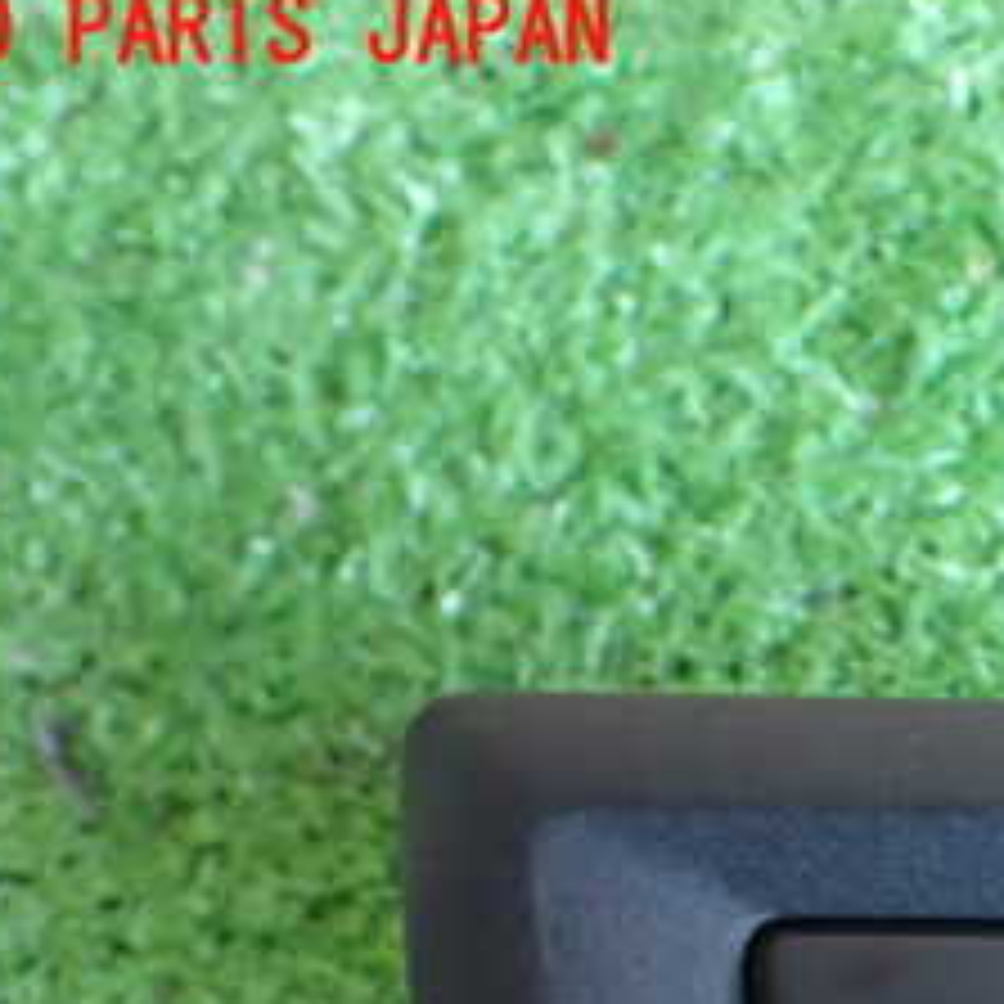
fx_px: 2494
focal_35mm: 76
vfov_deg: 22.0
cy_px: 990
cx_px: 1144
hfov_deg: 21.4
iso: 1000
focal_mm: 5.79
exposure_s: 1/30
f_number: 2.4
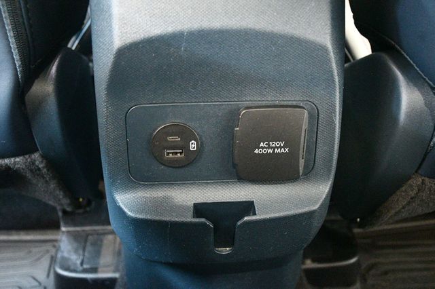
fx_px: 471
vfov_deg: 34.2
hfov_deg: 49.6
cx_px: 218
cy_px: 144
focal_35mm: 39
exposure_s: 1/15
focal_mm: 26
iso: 12800
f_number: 3.8
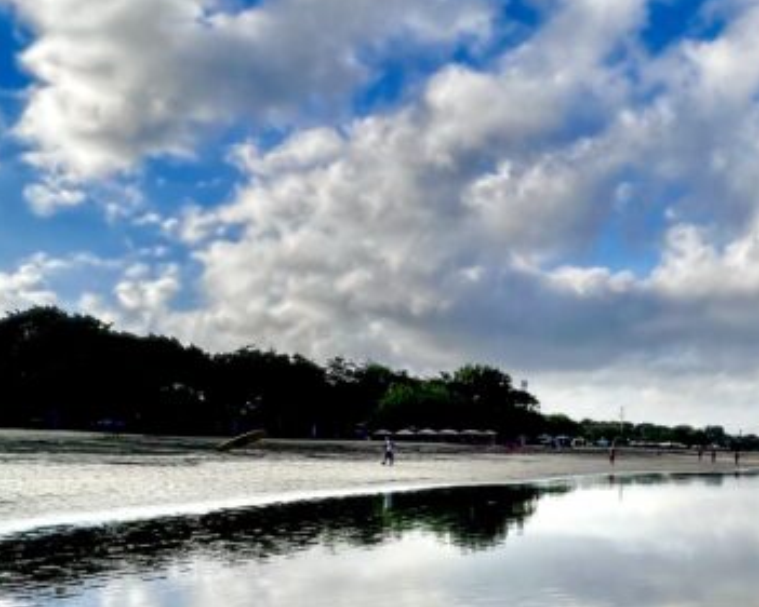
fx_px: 831
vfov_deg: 39.7
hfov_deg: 43.8
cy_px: 404
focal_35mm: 37
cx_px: 714
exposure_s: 1/1376
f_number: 1.8
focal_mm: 1.57
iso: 32
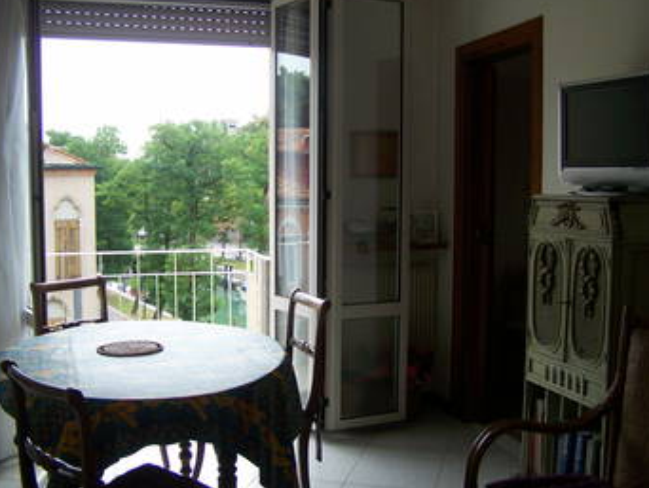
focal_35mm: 40
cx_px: 317
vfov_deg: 36.0
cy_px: 243
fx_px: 750
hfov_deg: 46.8
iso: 80
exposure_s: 1/250
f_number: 2.8
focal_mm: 6.3
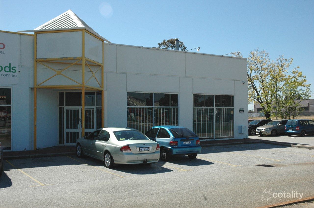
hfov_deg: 45.0
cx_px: 157
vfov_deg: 30.8
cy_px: 104
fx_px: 379
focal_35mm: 44
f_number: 11
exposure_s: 1/500
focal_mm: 29
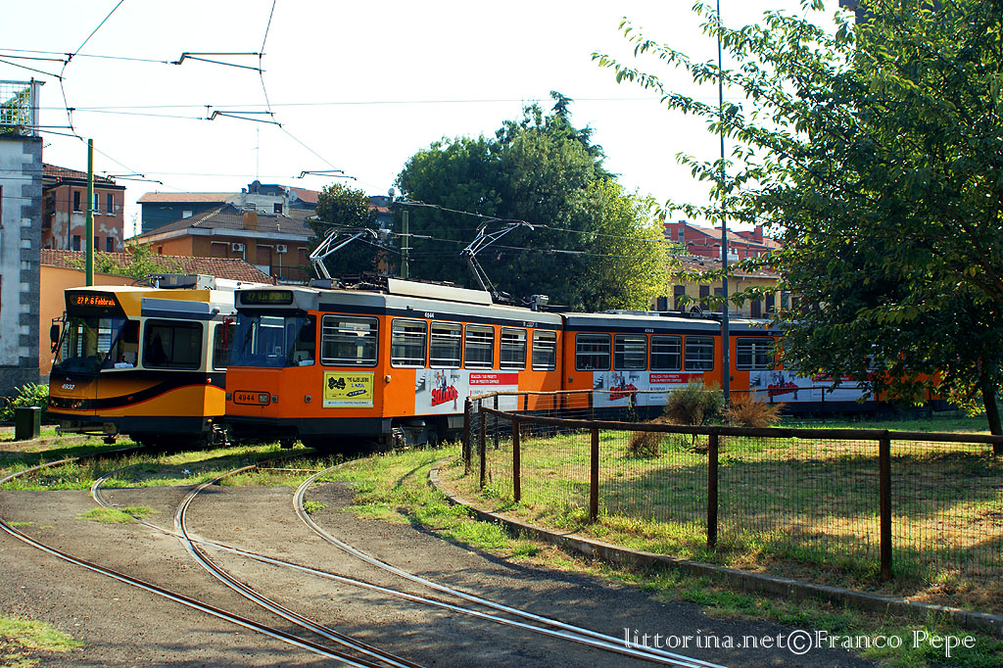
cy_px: 334
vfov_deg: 31.9
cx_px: 502
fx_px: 1170
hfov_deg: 46.4
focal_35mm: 42
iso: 200
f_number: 5
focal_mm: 28
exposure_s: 1/500
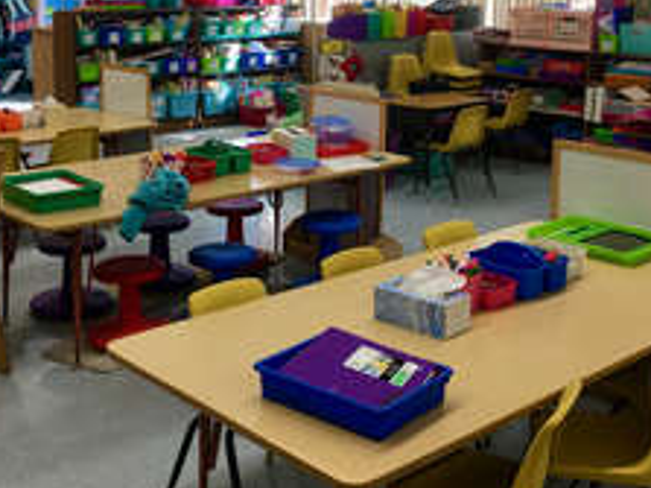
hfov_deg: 36.8
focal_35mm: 52
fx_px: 977
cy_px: 99
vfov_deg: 27.5
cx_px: 309
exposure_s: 1/40
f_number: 2.2
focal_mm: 4.15
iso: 32
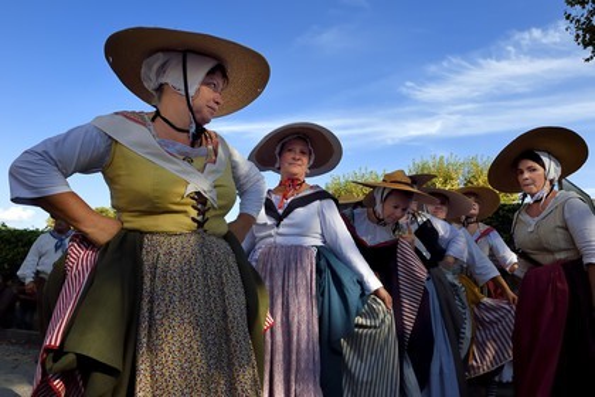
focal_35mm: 24
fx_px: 397
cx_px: 298
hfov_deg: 73.7
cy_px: 198
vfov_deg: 53.1
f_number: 14
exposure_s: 1/500
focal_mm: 24
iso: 800
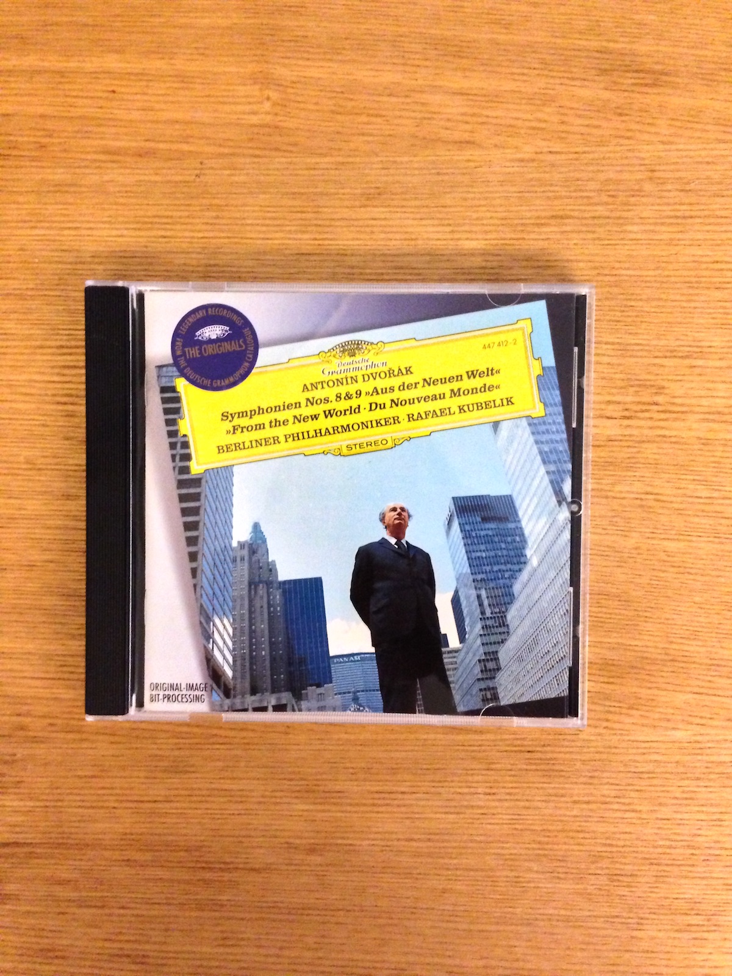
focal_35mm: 33
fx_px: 930
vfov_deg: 55.4
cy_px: 488
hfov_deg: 42.9
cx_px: 366
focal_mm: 4.13
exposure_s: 1/15
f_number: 2.4
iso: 800
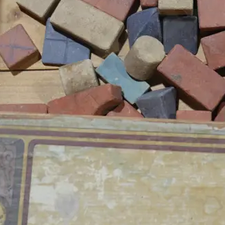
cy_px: -4
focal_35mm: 116
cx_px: 198
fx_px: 853
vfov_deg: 14.8
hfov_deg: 14.9
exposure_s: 1/60
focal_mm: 21
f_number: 4.6
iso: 250
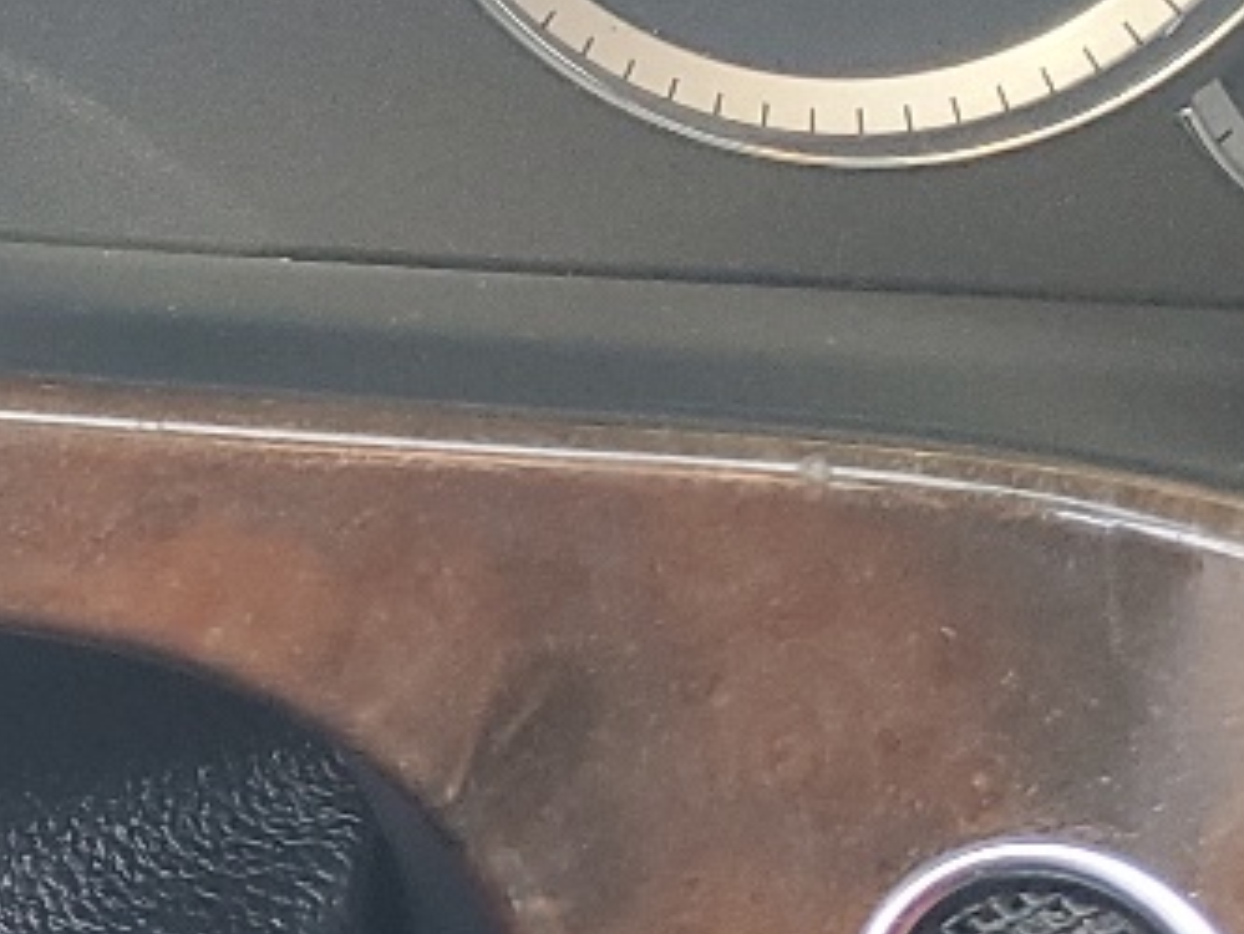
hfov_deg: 14.2
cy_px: -433
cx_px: -874
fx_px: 4494
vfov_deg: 11.4
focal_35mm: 125
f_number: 1.5
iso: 88
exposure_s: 1/50
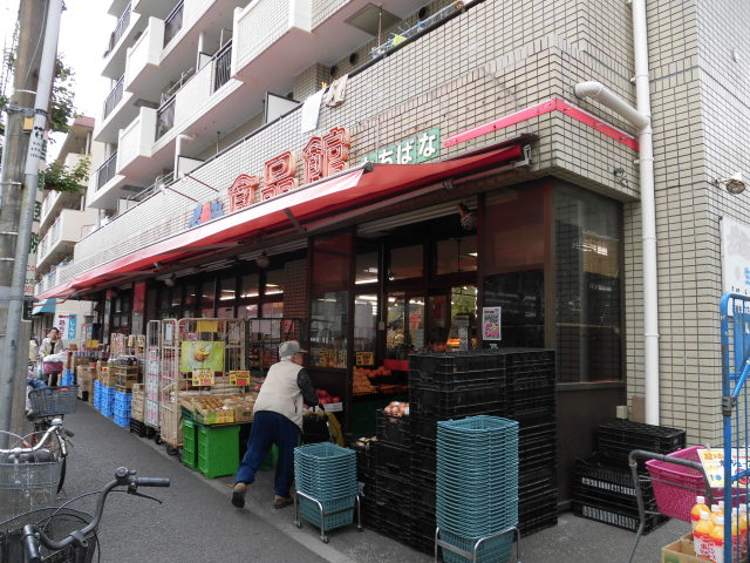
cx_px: 375
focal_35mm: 28
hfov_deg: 63.4
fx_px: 607
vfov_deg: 49.7
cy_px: 282
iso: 100
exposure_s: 1/160
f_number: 3.3
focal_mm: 4.98
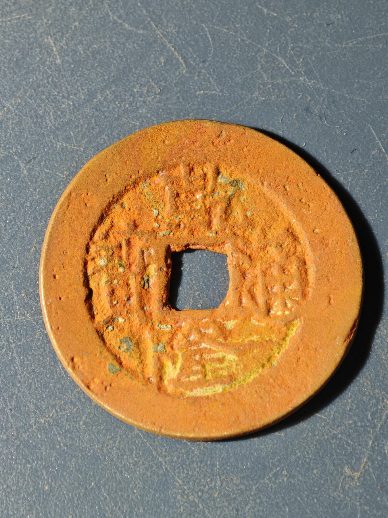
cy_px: 259
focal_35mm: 110
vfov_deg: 17.9
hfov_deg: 13.5
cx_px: 194
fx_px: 1644
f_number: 2
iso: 200
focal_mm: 9
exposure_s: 1/100
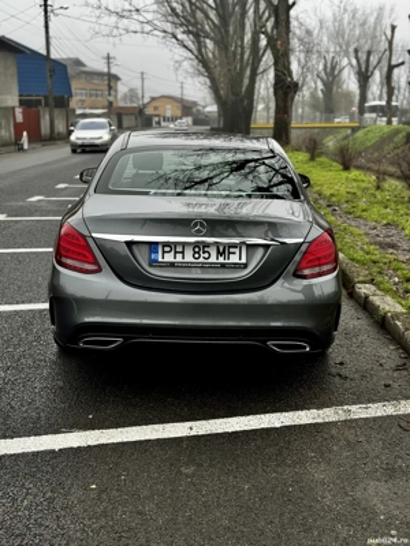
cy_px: 273
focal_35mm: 48
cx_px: 205
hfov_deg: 30.3
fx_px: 758
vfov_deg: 39.7
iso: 64
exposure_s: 1/593
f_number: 1.78
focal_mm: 6.76
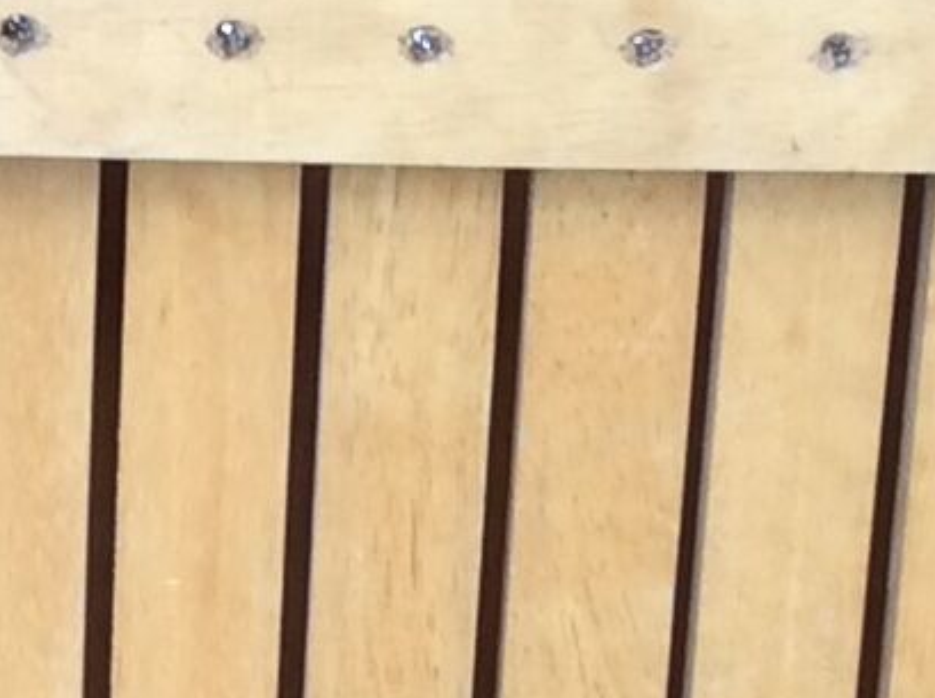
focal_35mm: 203
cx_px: 213
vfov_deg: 7.2
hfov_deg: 9.7
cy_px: 920
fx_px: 5472
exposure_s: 1/111
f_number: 2.4
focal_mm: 3.3
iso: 32
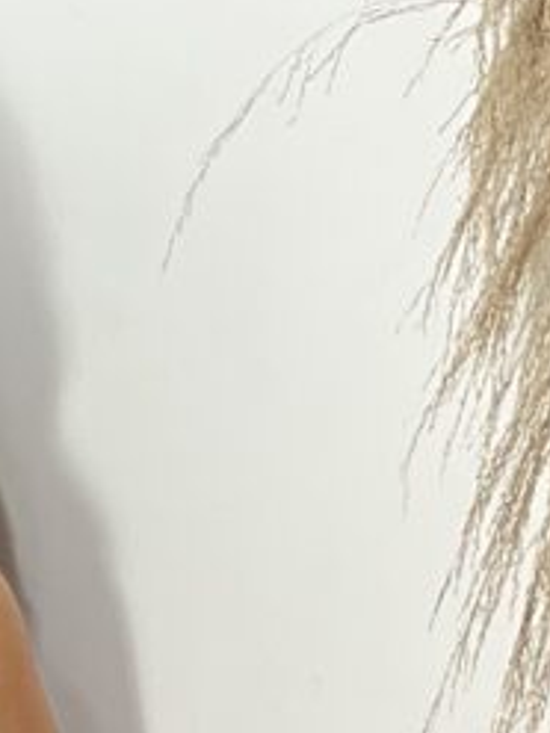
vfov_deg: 6.7
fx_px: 6144
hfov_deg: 5.1
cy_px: 1358
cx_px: -435
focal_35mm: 290
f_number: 2.8
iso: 125
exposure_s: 1/120
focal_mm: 9
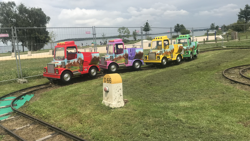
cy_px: 74
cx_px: 126
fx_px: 205
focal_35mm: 31
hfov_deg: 62.6
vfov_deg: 37.8
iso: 20
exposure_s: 1/3690
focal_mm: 3.99
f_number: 1.8
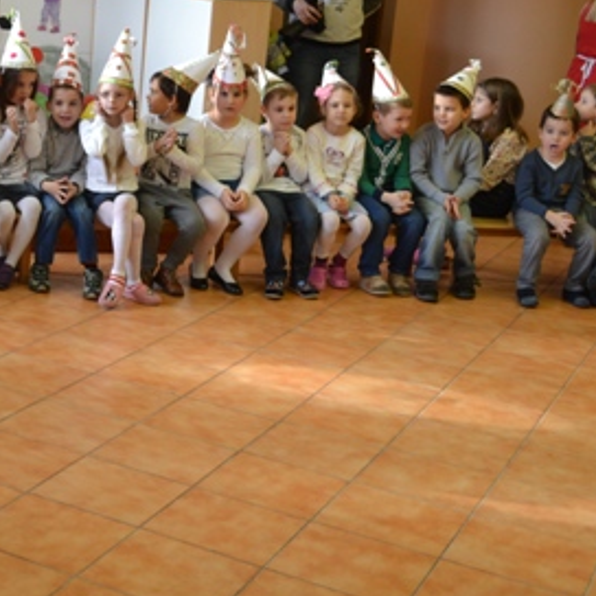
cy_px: 200
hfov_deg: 24.6
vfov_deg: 26.0
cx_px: -37
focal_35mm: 66
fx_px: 1286
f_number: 4.5
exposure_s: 1/80
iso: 400
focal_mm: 22
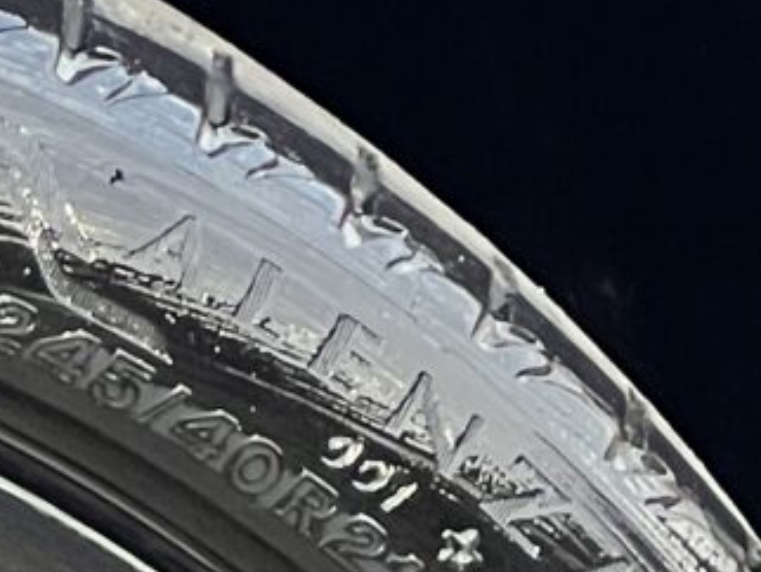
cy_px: 1837
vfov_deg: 2.4
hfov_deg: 3.2
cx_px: -1000
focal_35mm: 612
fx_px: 13464
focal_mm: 9
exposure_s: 1/99
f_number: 2.8
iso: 200
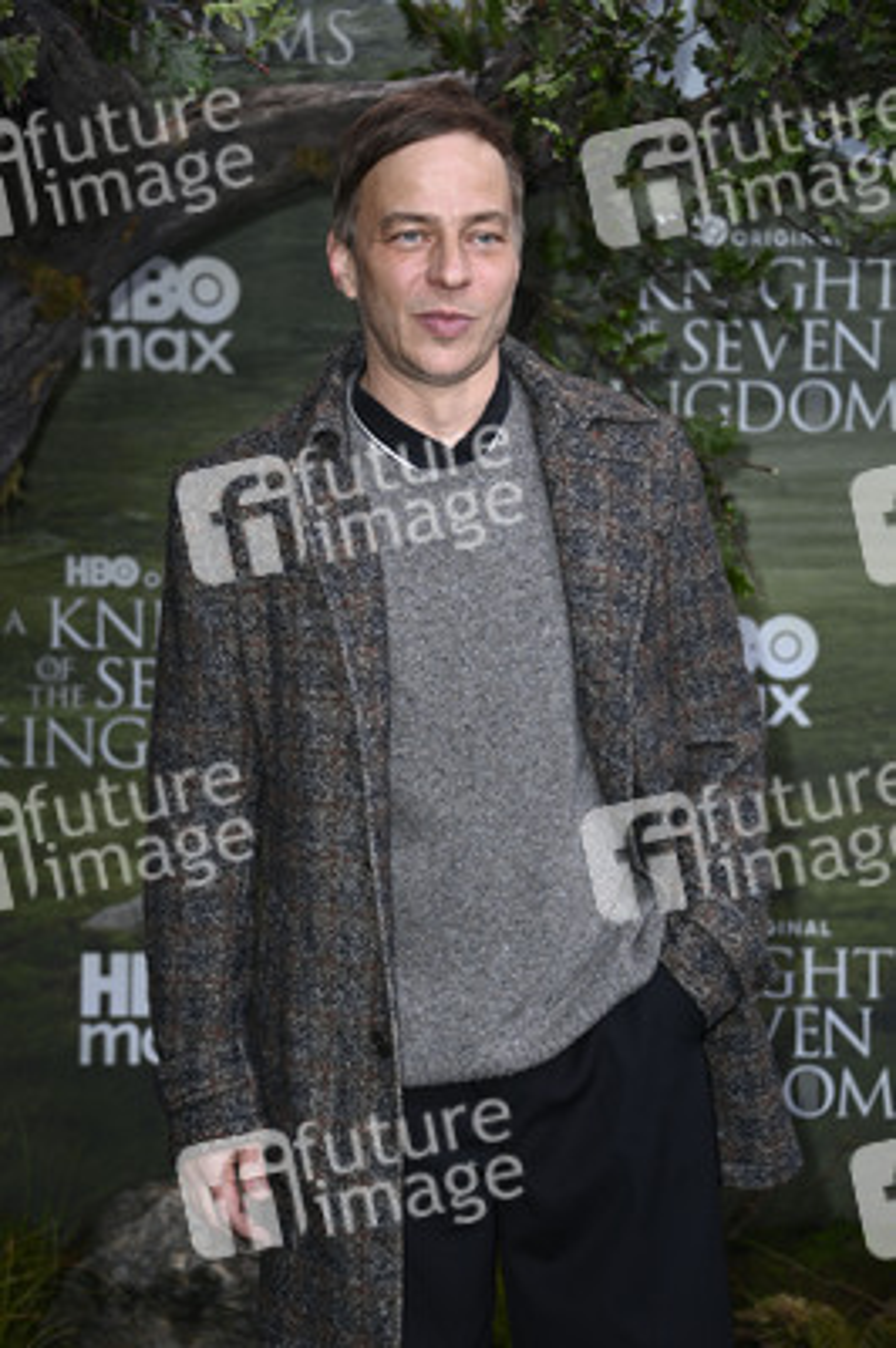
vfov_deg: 22.6
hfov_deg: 15.2
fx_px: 3366
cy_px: 674
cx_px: 448
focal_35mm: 90
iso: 640
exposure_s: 1/250
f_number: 5.6
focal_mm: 90
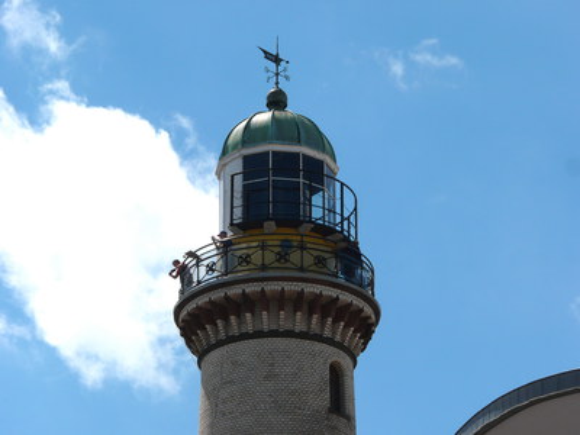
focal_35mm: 147
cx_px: 290
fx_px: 2463
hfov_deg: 13.4
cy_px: 218
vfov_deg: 10.1
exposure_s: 1/500
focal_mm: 24.2
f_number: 8
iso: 100
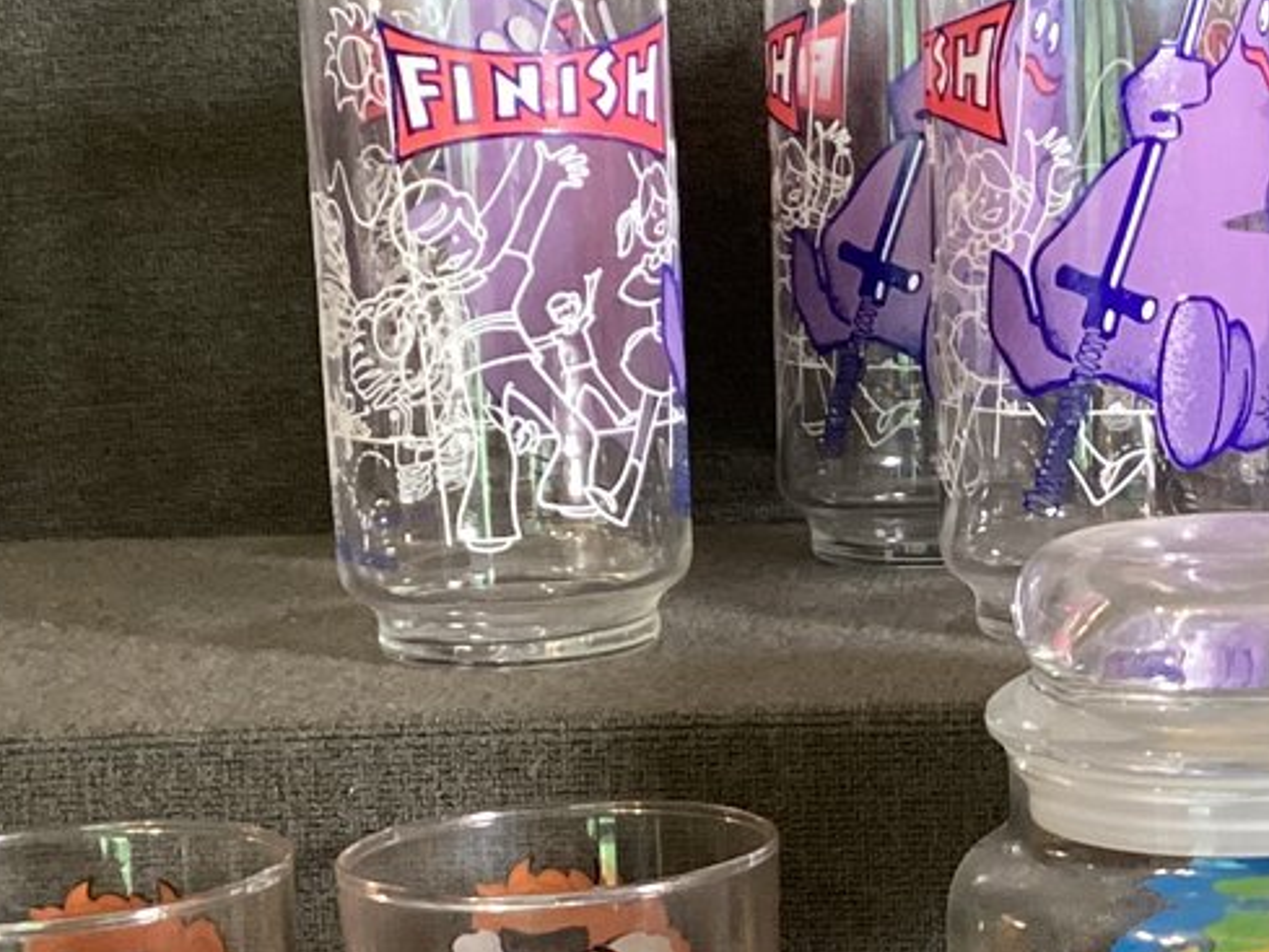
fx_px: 3520
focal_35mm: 96
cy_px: 624
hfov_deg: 19.8
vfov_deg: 15.4
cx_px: 1263
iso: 320
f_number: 2.4
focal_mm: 3.3
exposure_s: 1/50
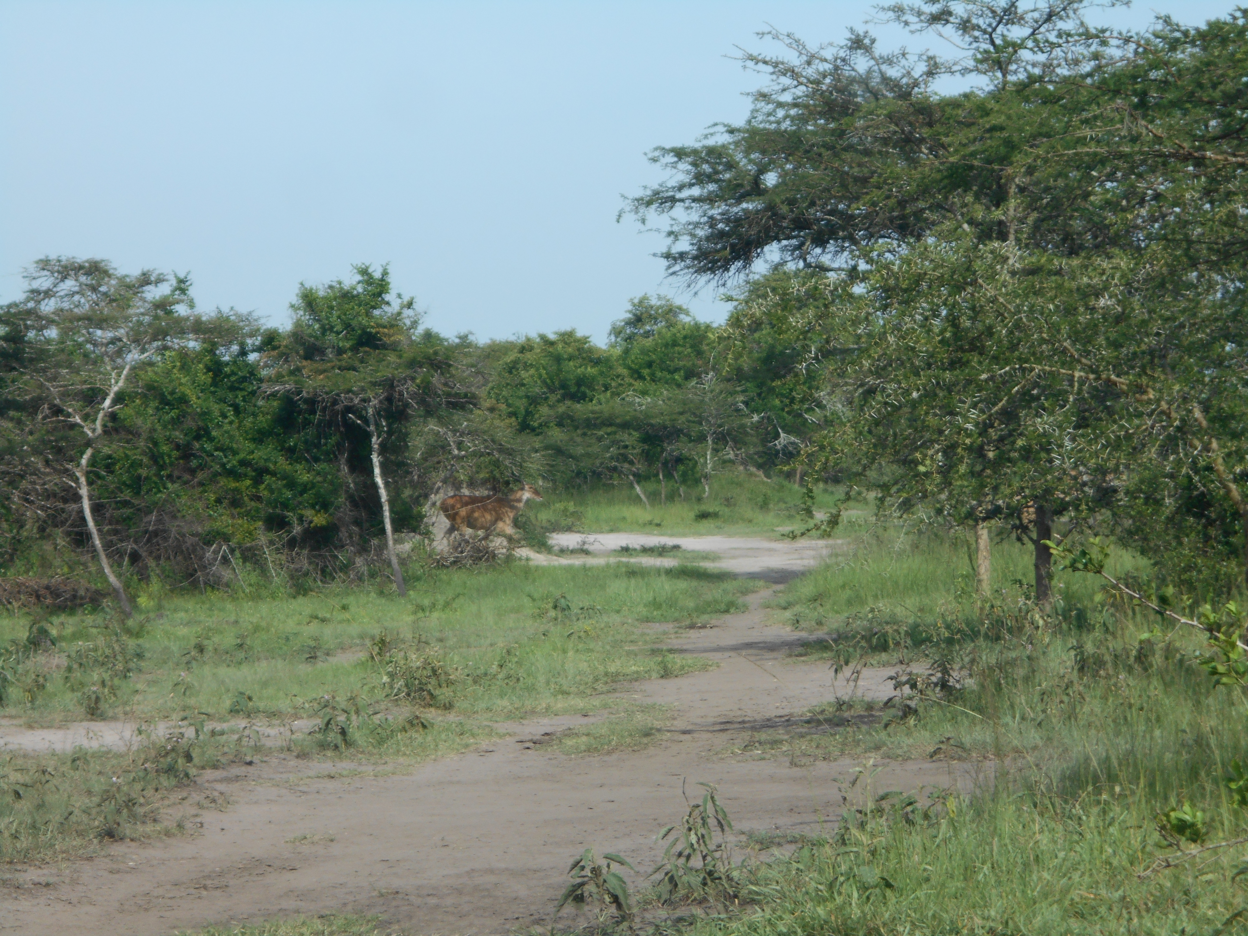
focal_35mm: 130
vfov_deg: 11.4
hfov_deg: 15.2
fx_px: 4687
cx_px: 624
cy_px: 468
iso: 80
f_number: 6.5
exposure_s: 1/200
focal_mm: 23
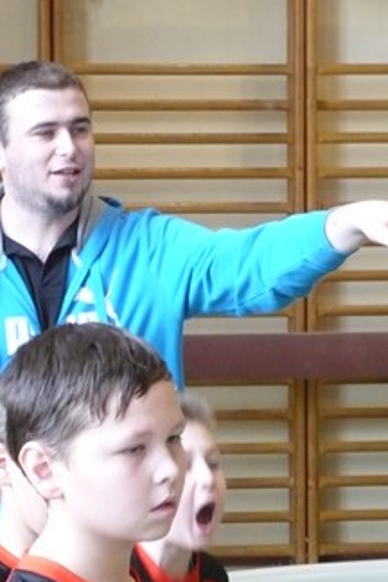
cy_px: 419
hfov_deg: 8.5
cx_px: 167
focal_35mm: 162
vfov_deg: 12.7
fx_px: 2619
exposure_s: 1/25
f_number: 5
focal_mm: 17.4
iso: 400
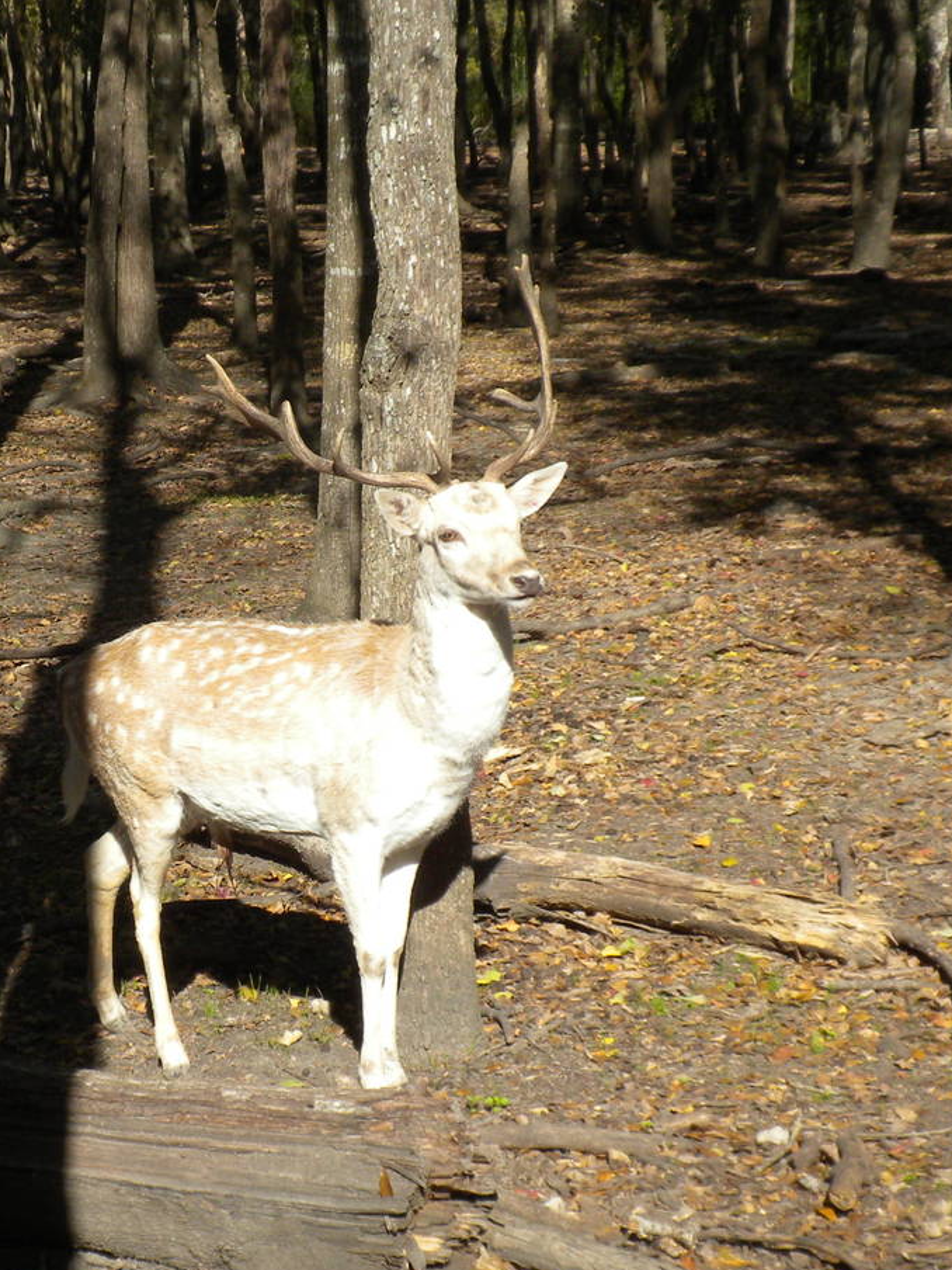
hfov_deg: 15.9
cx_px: 156
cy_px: 752
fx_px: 3374
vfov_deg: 21.3
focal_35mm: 92
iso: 69
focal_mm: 9.1
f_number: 4.3
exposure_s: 1/500
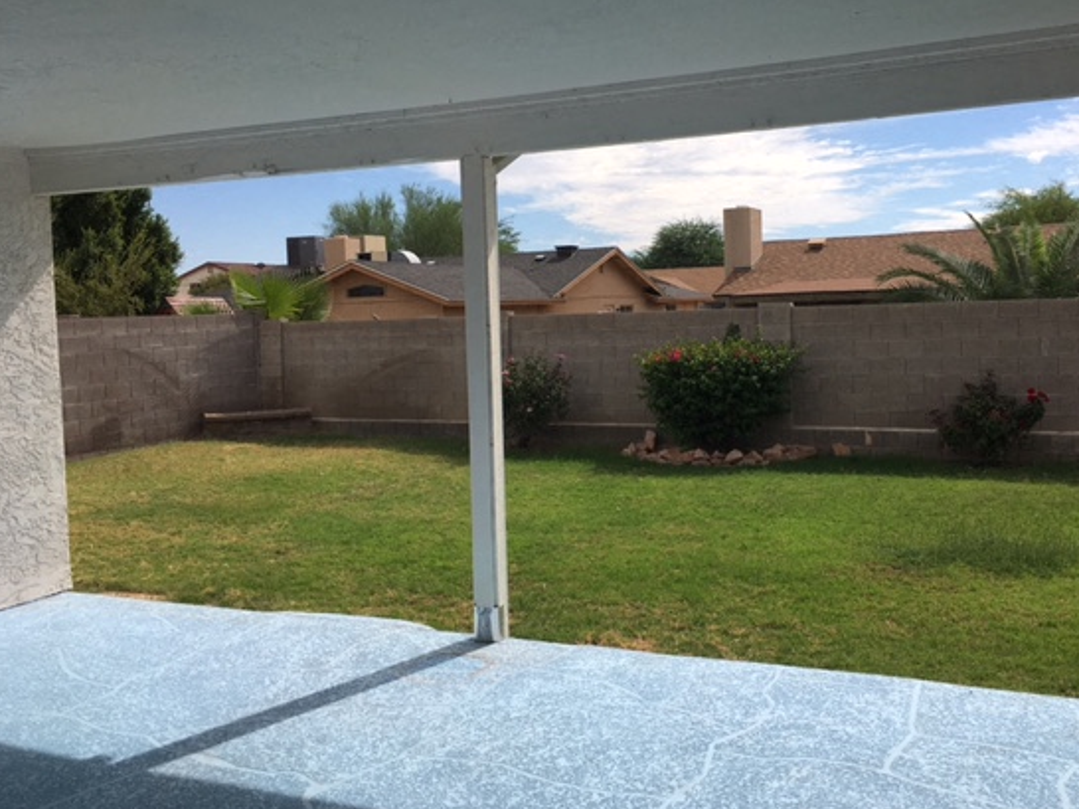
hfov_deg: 53.8
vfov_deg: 41.7
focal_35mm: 34
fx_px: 1059
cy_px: 372
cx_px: 609
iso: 25
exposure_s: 1/2481
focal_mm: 4.15
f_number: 2.2
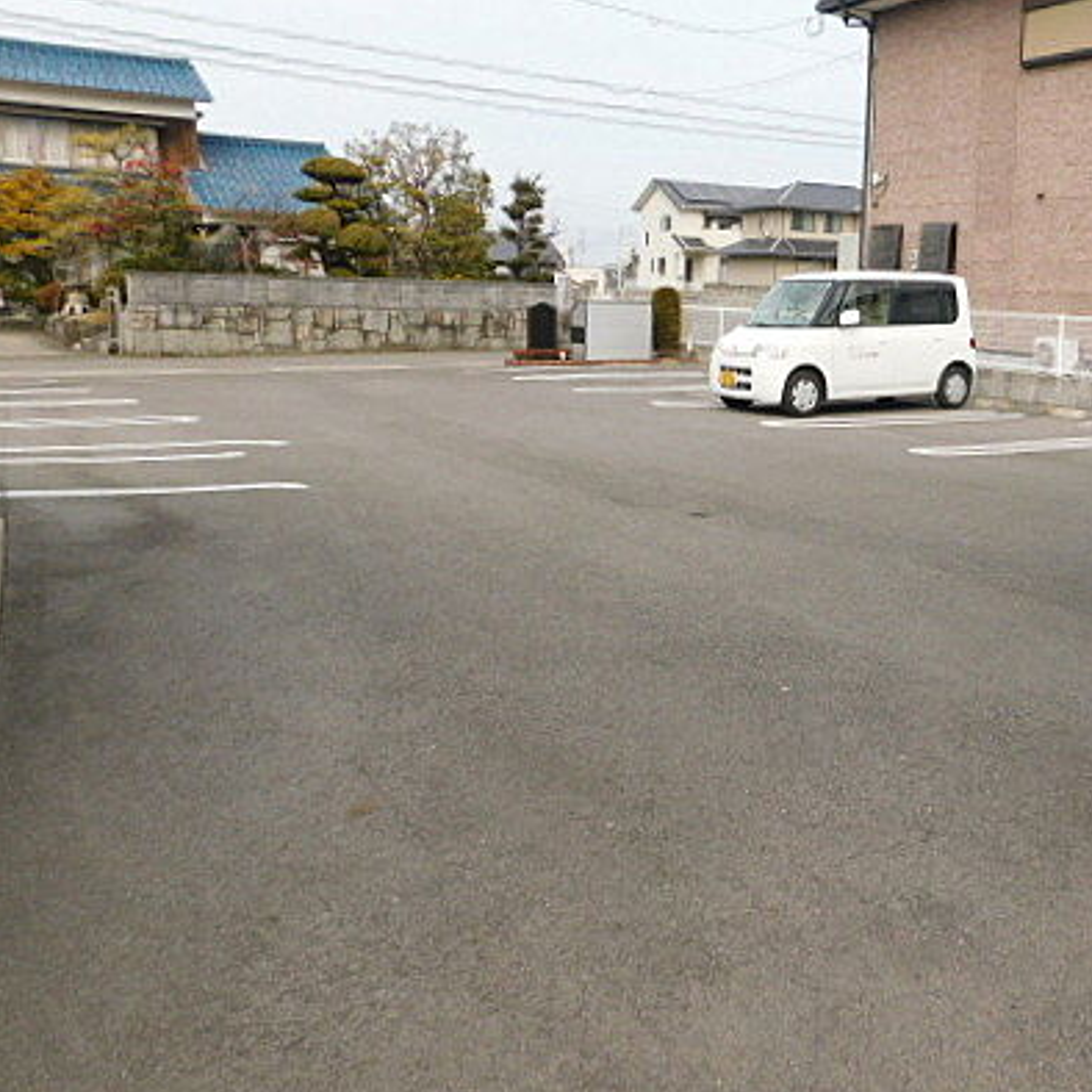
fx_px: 1178
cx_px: 790
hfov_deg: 48.2
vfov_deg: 49.7
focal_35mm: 33
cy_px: 546
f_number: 3
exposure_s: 1/800
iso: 125
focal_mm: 4
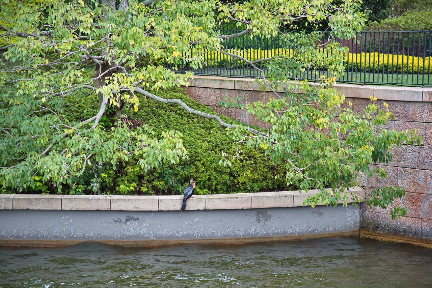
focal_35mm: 120
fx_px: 1440
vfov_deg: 11.4
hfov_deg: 17.1
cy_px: 144
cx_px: 216
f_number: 4
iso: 160
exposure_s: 1/250
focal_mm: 120
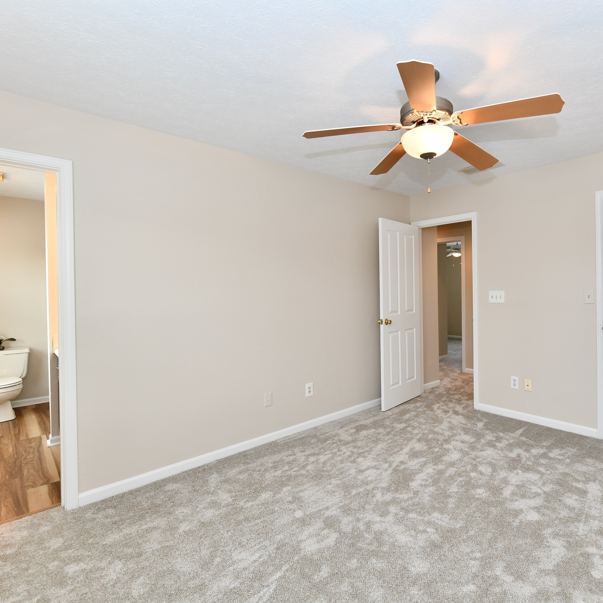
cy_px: 300
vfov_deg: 80.7
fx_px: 355
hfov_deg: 79.1
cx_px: 380
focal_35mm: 18
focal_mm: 14
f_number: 6.3
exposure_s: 1/100
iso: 640
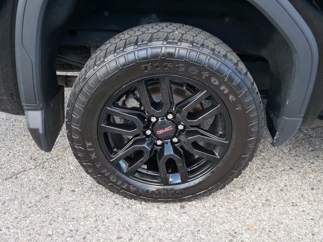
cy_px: 121
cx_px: 162
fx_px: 317
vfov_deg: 41.8
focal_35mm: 34
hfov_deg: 54.0
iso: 200
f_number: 4
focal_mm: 17
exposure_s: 1/100
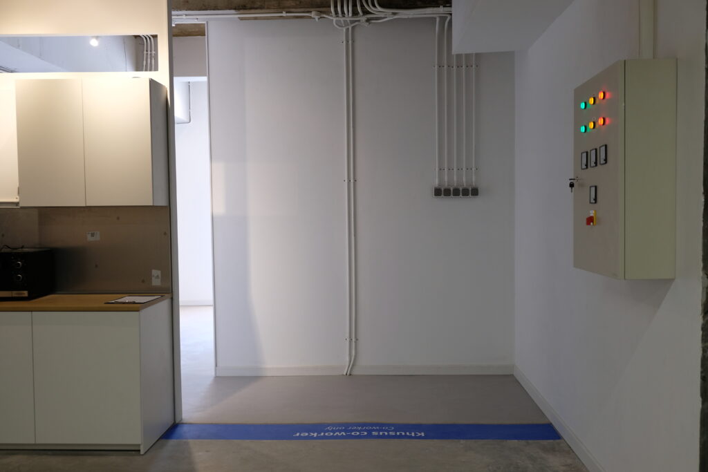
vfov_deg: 40.0
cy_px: 236
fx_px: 649
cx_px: 354
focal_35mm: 33
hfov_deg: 57.2
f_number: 3.2
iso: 400
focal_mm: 22.3
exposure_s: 1/60
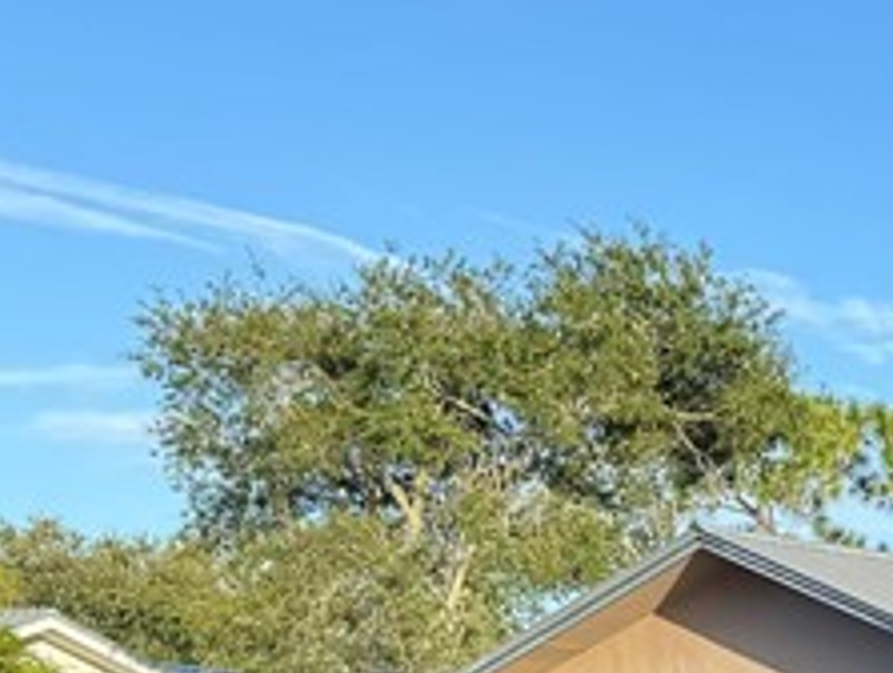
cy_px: 1198
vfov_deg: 12.4
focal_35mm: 110
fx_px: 2842
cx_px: 1494
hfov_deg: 15.8
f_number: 1.78
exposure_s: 1/1425
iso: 80
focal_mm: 6.76
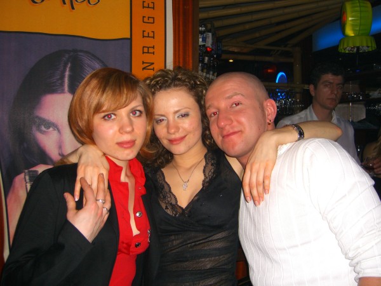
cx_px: 190
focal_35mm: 38
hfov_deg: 49.0
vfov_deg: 37.7
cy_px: 143
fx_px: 418
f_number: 2.8
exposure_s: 1/60
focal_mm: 7.9
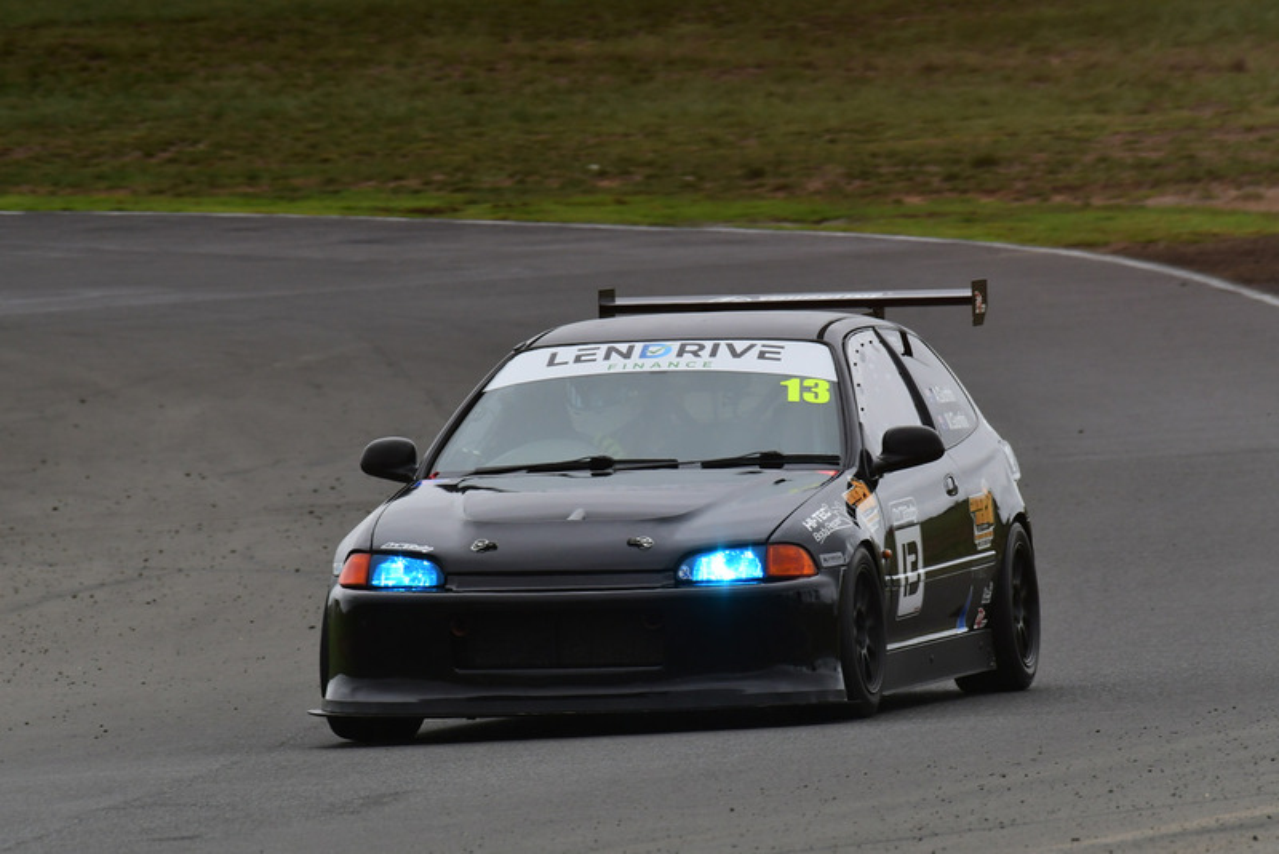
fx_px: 26654
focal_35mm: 750
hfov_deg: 2.7
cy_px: 427
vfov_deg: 1.8
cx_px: 640
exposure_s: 1/640
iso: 640
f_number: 10
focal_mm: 500
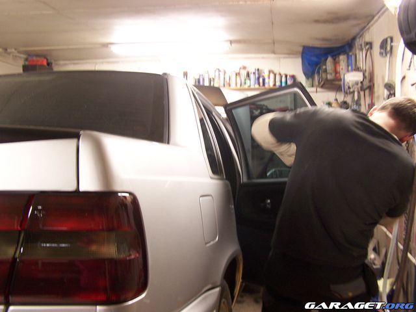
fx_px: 457
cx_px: 208
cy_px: 156
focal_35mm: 38
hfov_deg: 49.0
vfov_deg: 37.7
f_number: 2.8
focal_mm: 6.3
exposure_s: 1/8
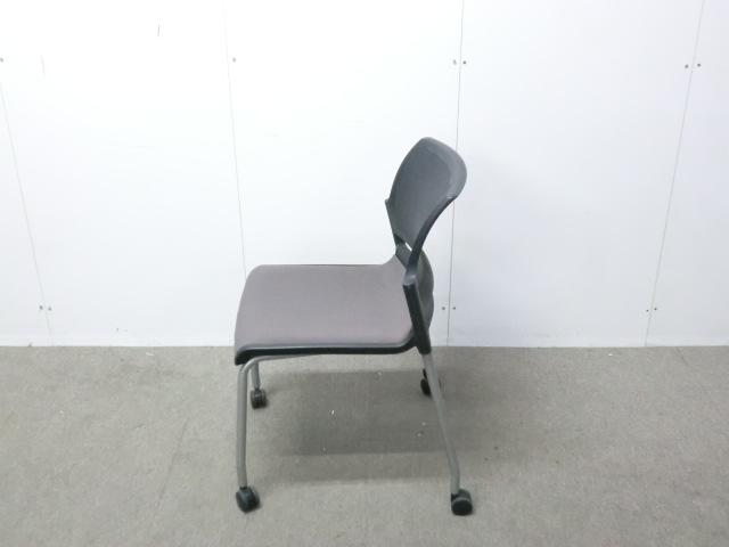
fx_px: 800
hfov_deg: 49.0
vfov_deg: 37.7
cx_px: 364
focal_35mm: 38
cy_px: 274
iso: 800
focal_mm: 6.9
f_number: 3.9
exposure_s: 1/30
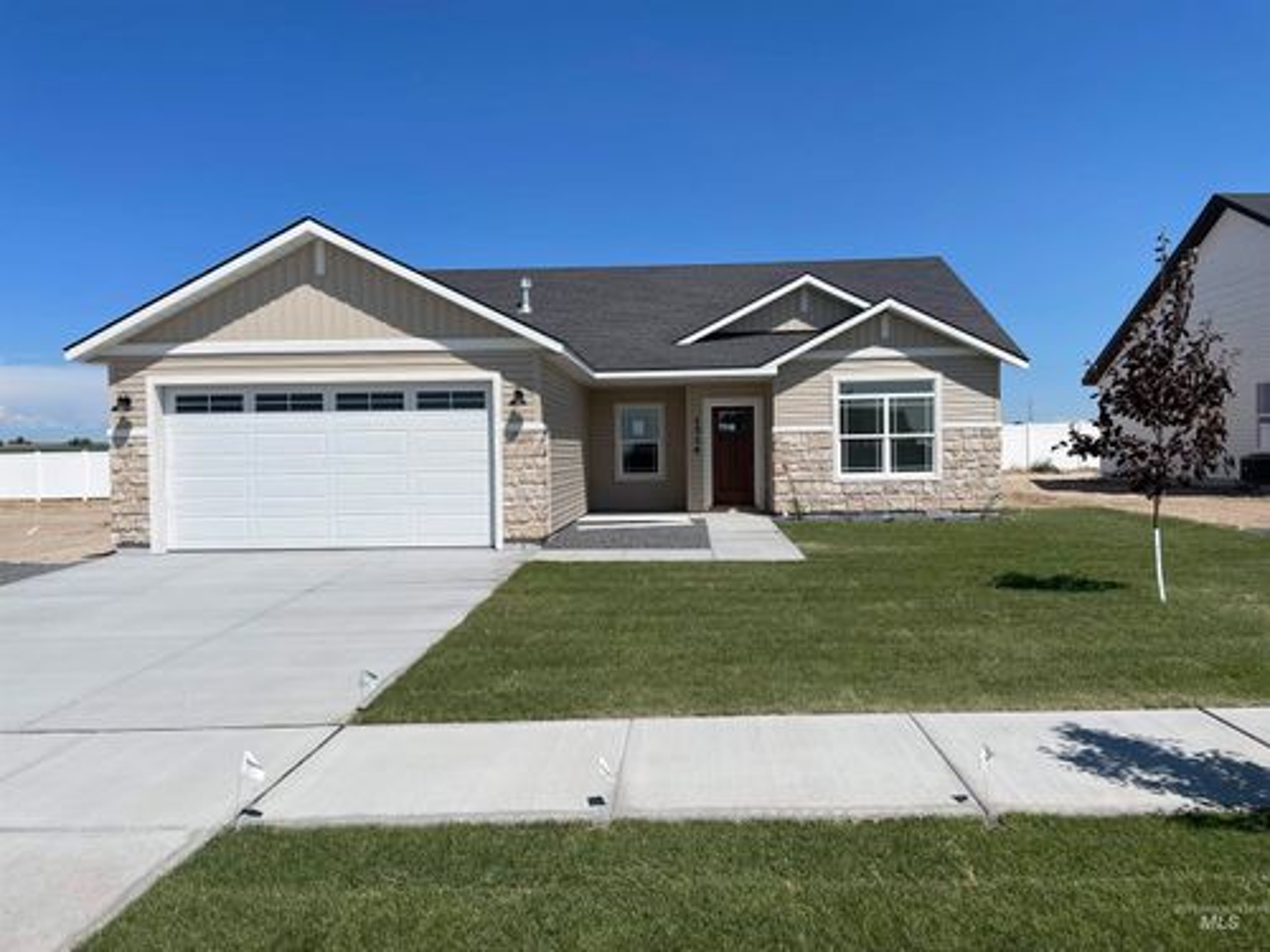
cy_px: 476
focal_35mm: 26
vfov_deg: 53.1
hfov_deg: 67.3
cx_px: 635
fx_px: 954
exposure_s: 1/6897
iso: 32
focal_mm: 4.2
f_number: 1.6
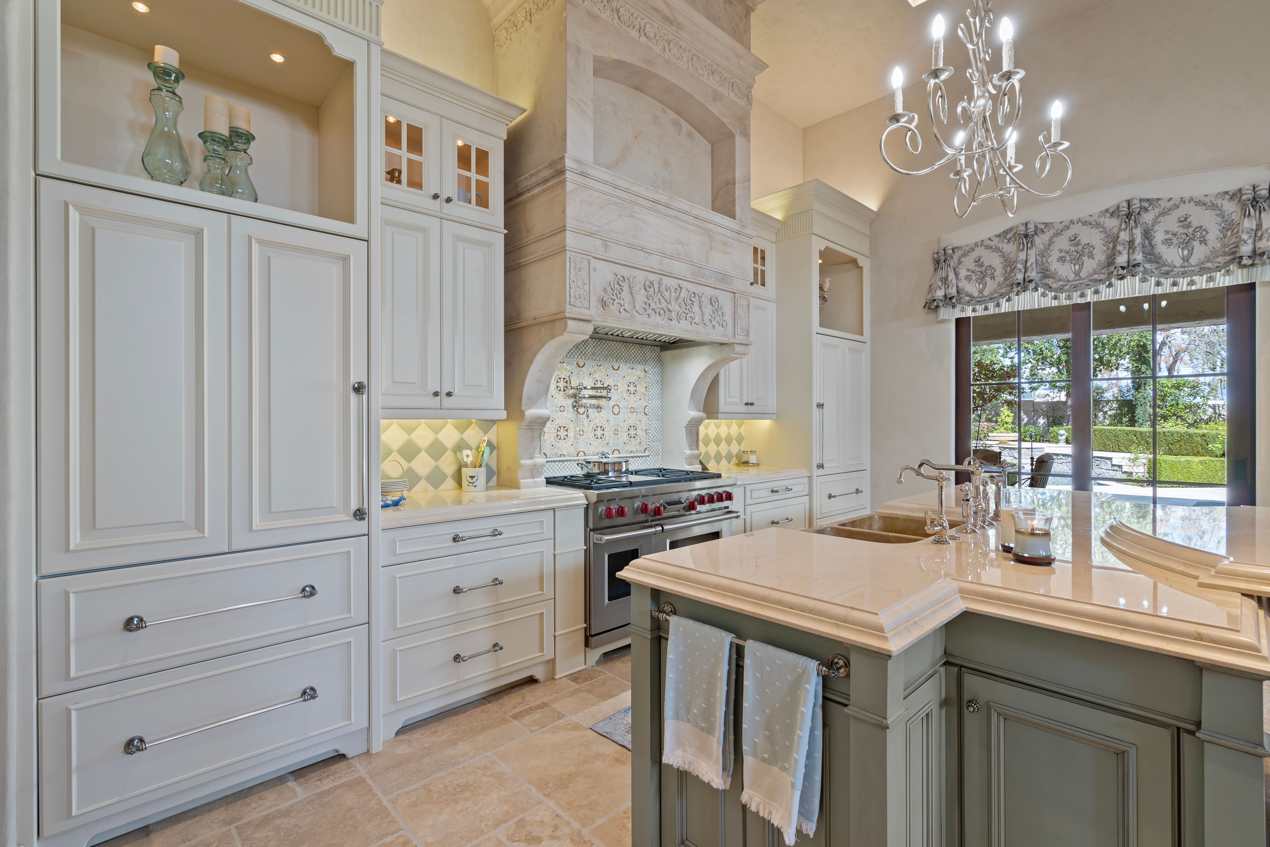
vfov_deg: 73.7
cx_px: 635
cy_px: 424
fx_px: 564
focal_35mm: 16
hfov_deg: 96.7
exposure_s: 1/4
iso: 640
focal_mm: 16
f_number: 9
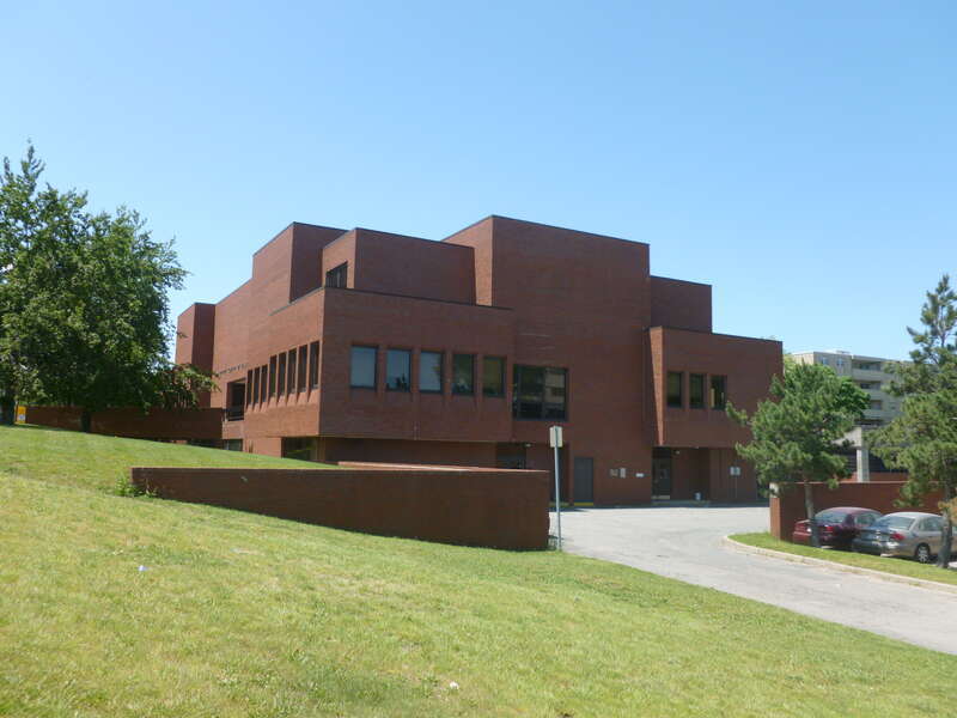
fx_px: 774
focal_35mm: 28
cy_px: 359
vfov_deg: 49.7
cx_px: 478
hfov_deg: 63.4
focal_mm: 5
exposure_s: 1/640
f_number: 3.3
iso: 100
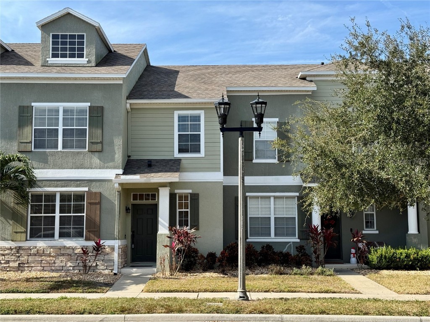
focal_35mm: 48
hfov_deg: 39.7
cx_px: 215
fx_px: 596
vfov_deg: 30.3
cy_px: 161
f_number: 1.78
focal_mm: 6.76
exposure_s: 1/3226
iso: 100
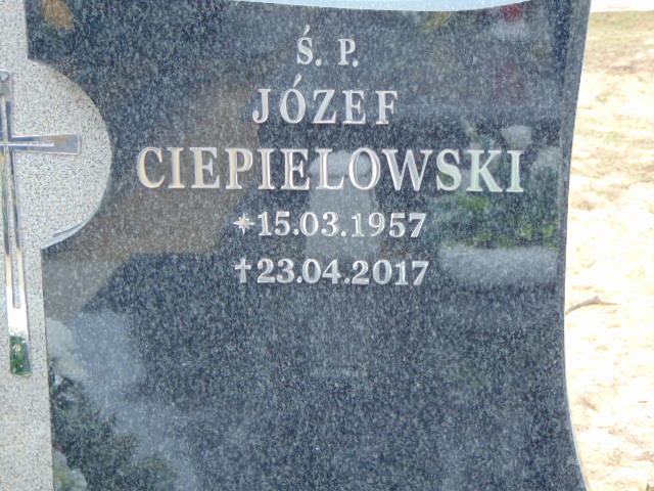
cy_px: 246
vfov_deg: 13.7
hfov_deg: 18.2
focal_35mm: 108
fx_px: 2040
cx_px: 327
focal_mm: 19.4
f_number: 3.9
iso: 160
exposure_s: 1/30
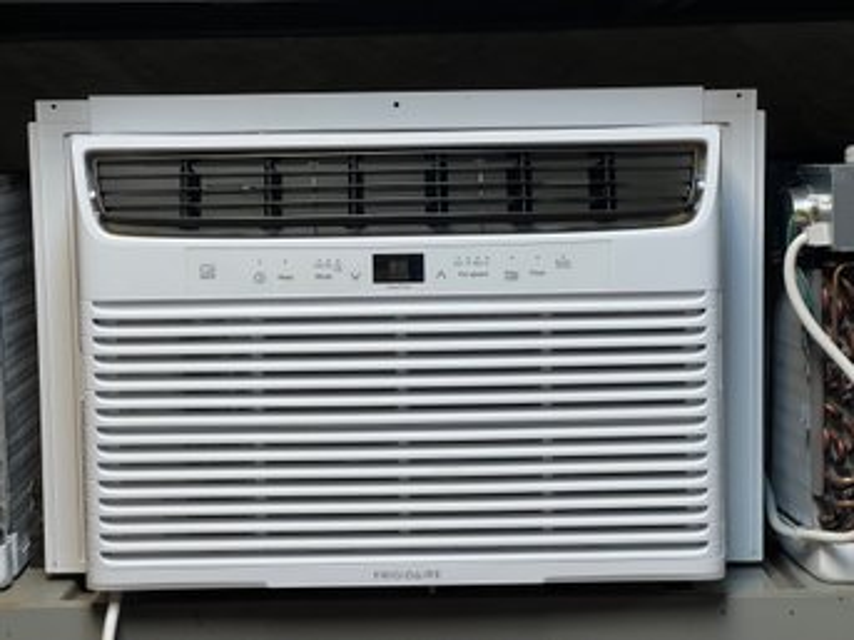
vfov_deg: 19.1
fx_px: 1899
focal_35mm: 77
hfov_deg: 25.3
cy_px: 320
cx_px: 427
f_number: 2.8
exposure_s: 1/60
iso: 160
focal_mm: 9
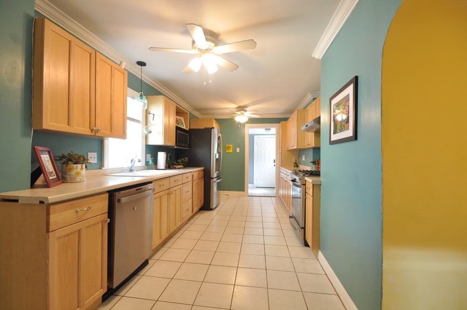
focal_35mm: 15
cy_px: 155
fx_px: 194
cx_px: 234
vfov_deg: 77.2
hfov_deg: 100.5
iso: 400
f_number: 11
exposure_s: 1/4
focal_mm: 10
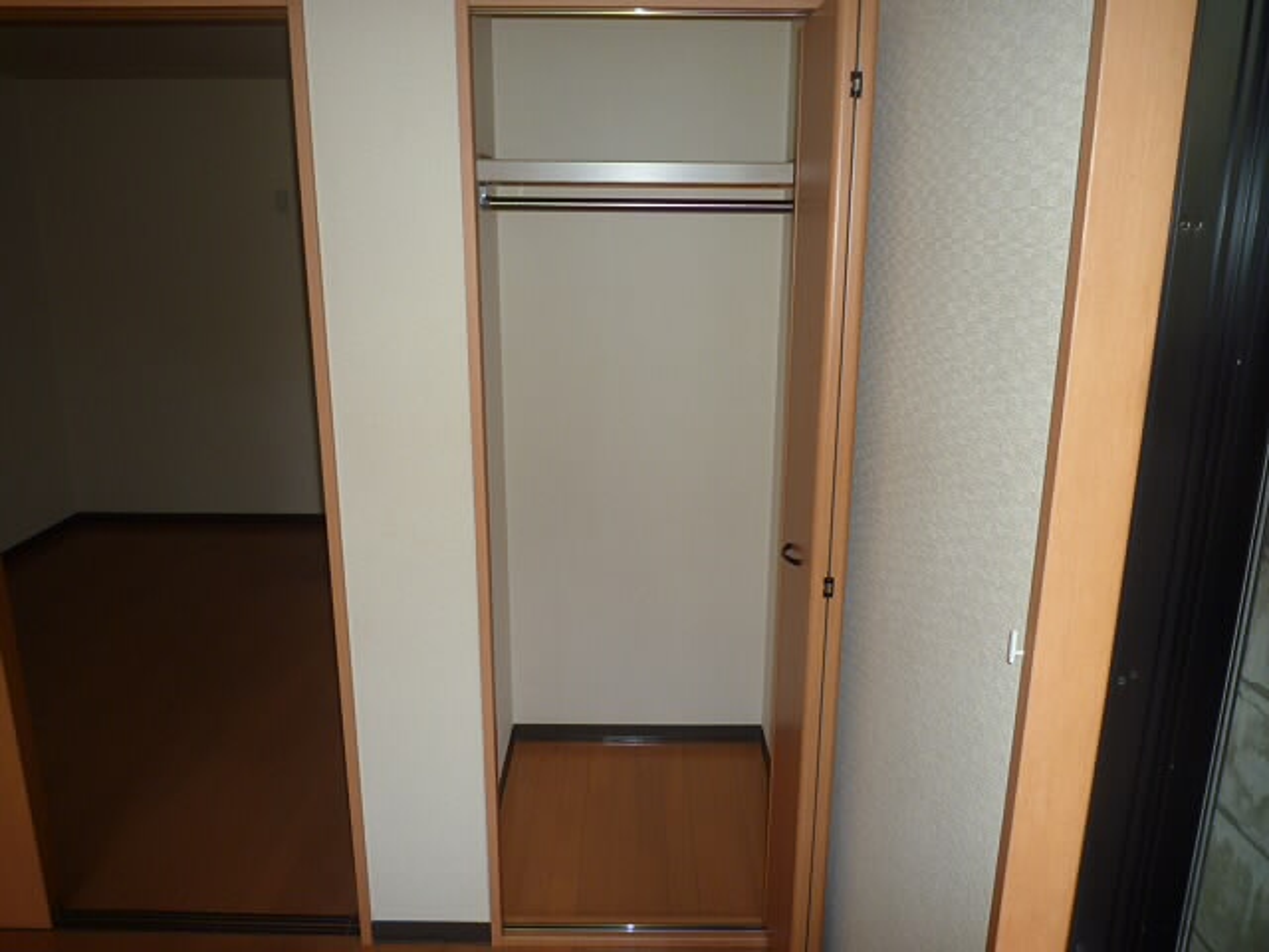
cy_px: 476
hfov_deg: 69.4
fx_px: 916
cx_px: 634
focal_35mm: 25
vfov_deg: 54.9
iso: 100
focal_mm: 4.4
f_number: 2.8
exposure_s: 1/30
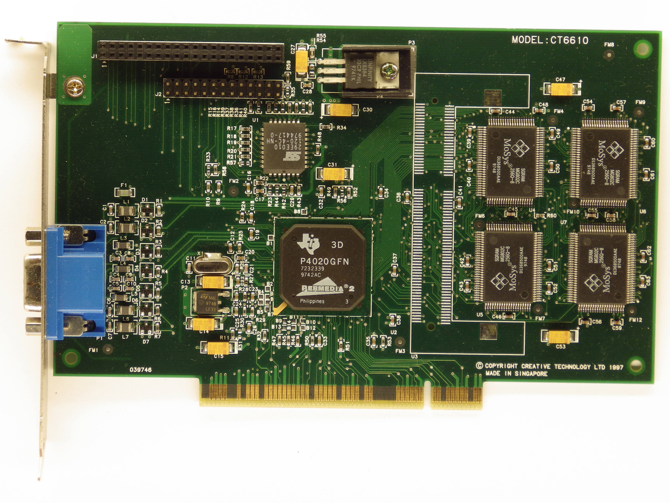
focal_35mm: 169
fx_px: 3271
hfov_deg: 11.7
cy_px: 252
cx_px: 335
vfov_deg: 8.8
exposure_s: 1/80
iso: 100
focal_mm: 30.4
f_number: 5.3
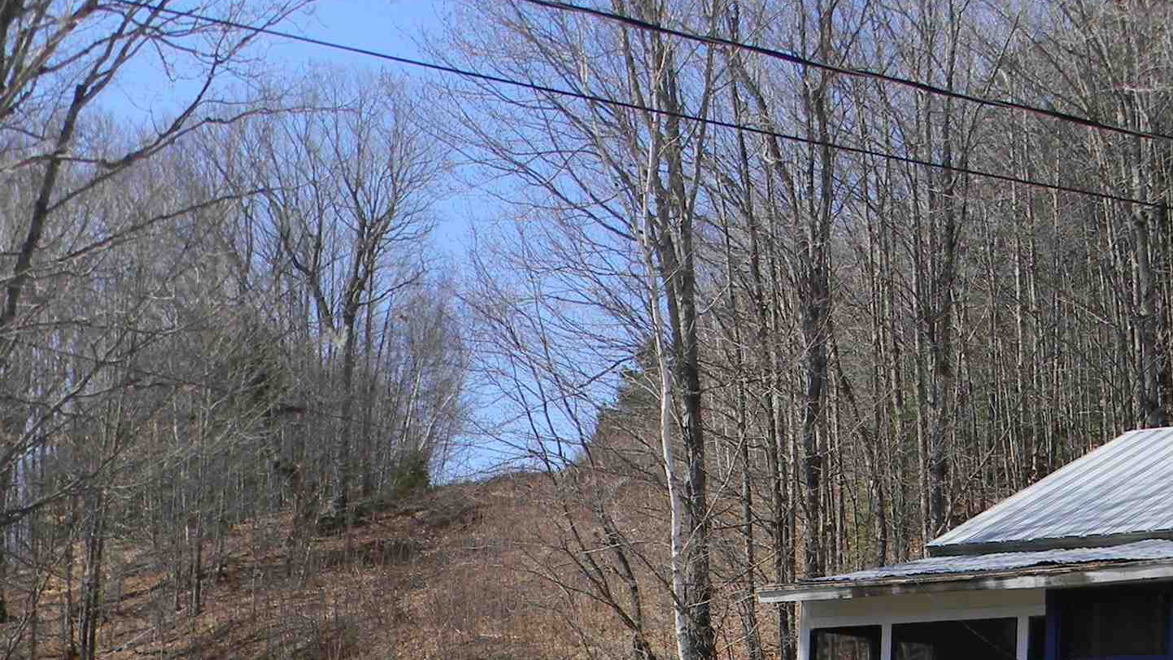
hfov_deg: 32.3
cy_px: 707
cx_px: 631
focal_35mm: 65
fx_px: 2022
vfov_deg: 17.9
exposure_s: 1/700
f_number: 3.5
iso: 80
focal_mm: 5
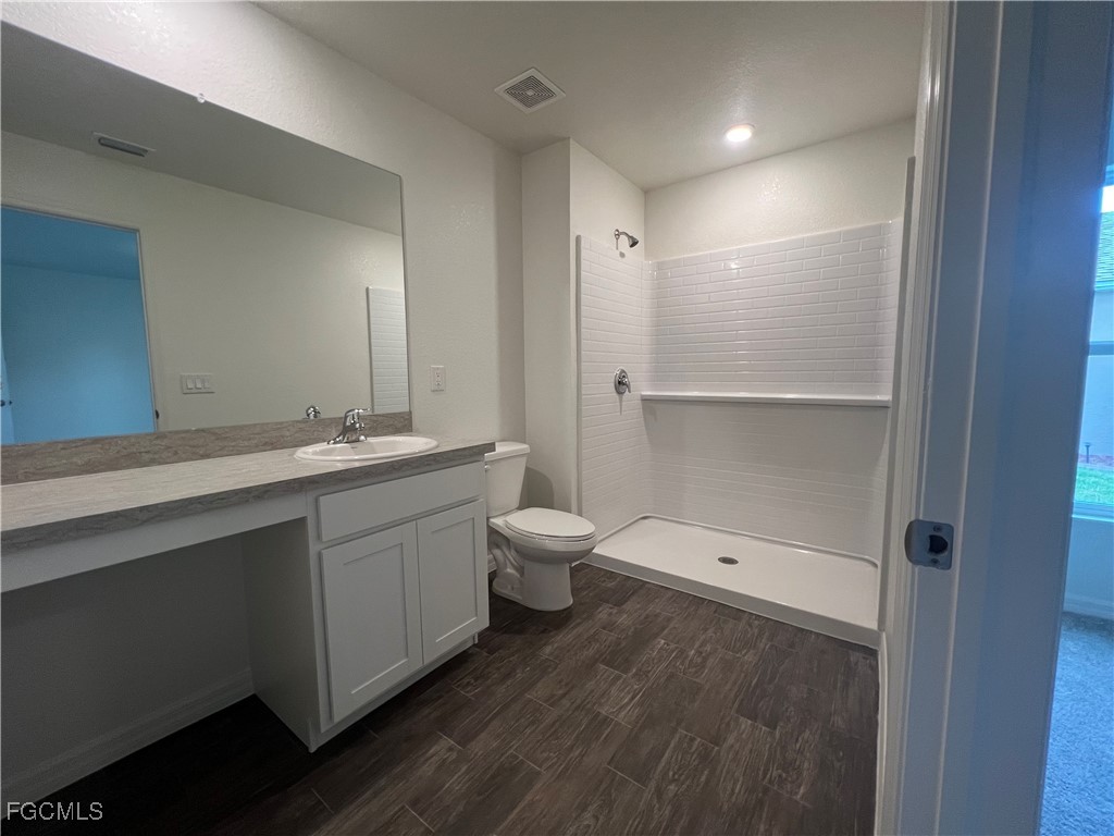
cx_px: 557
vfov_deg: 89.9
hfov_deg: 106.2
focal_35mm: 13
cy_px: 418
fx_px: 418
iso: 200
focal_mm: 1.57
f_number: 1.8
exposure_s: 1/120
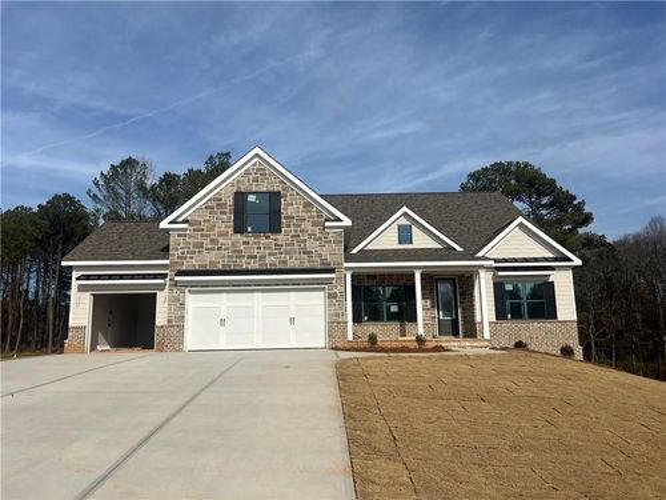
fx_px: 500
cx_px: 333
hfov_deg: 67.3
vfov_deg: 53.1
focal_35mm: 26
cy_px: 250
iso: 50
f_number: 1.5
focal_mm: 5.7
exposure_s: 1/6211
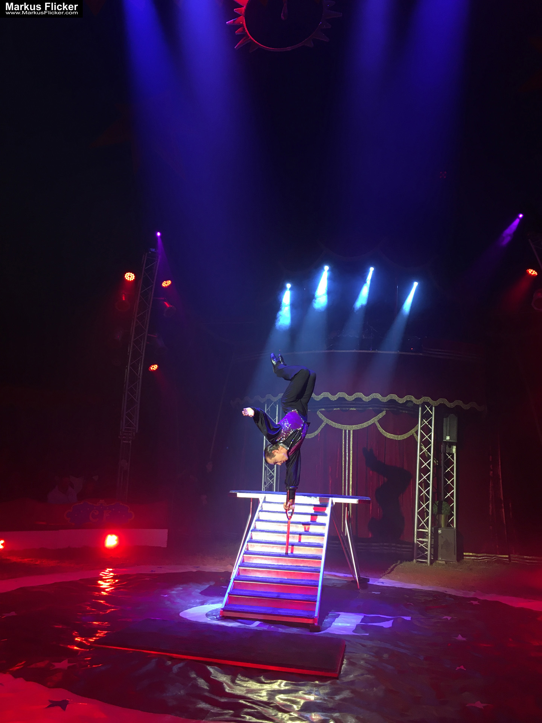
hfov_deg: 48.2
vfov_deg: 61.7
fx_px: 605
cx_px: 271
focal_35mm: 29
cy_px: 362
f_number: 2.2
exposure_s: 1/33
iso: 80
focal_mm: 4.15
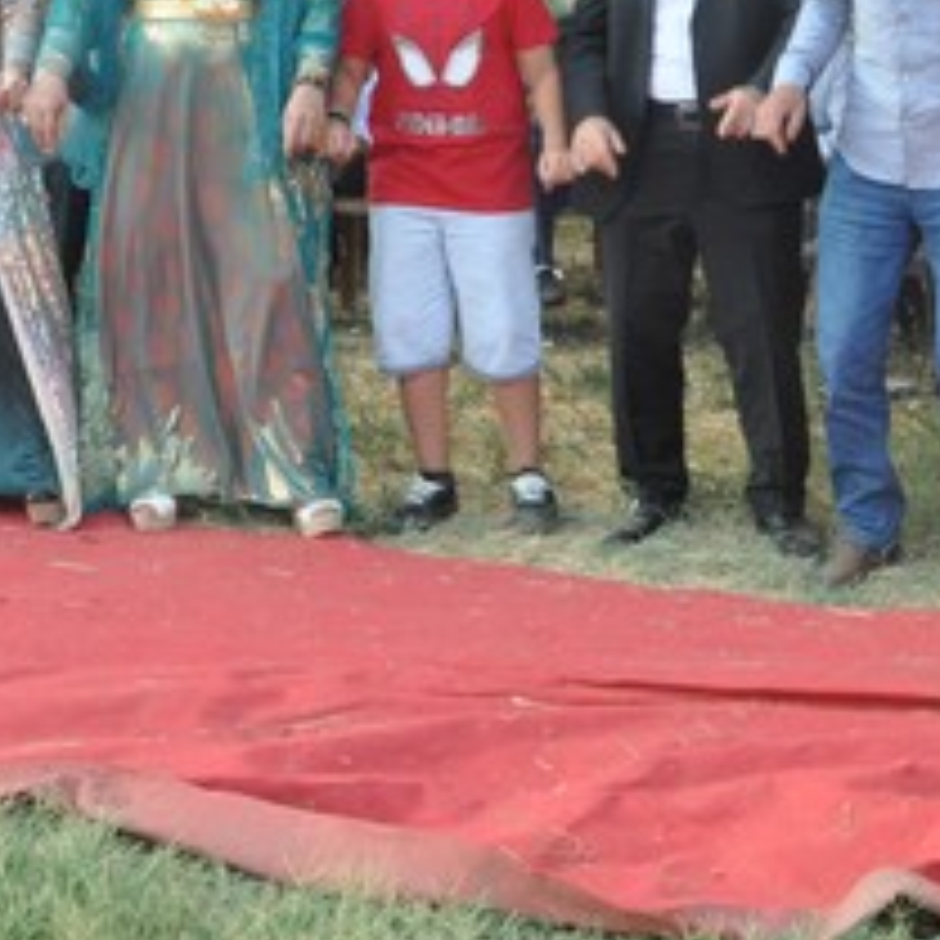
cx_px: 666
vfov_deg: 19.1
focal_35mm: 89
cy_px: 119
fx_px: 2747
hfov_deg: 19.3
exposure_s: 1/125
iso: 1250
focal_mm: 21
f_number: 13
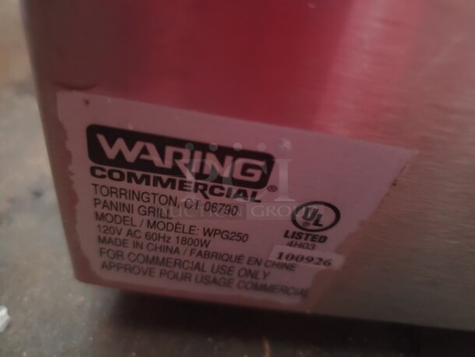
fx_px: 357
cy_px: 178
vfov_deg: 53.1
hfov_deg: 67.3
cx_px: 238
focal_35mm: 26
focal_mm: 4.3
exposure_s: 1/5
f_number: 1.5
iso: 1250
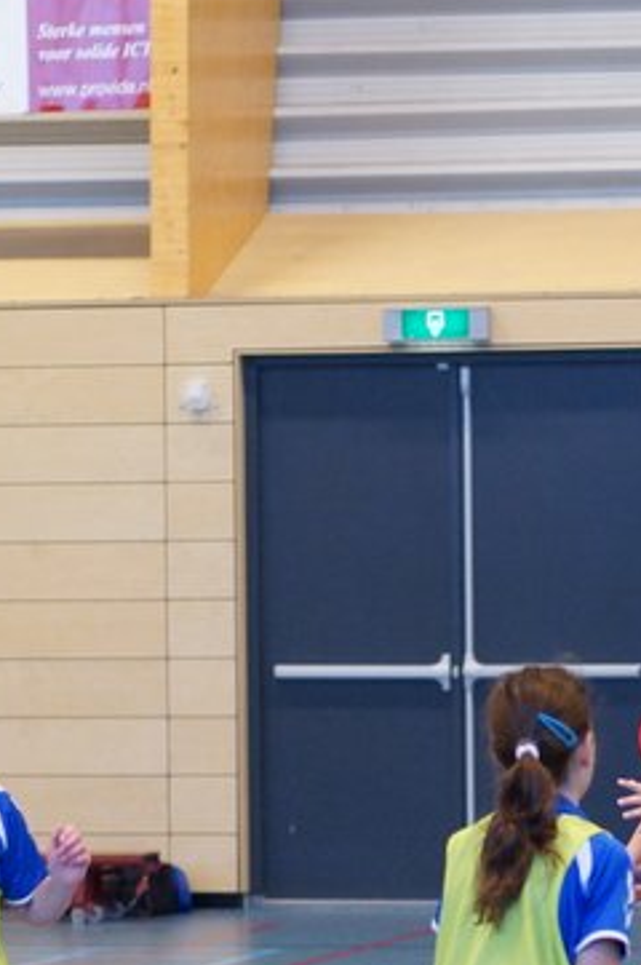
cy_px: 870
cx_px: 820
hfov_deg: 6.4
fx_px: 5699
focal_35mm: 213
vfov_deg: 9.6
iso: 800
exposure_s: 1/200
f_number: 2.2
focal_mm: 50
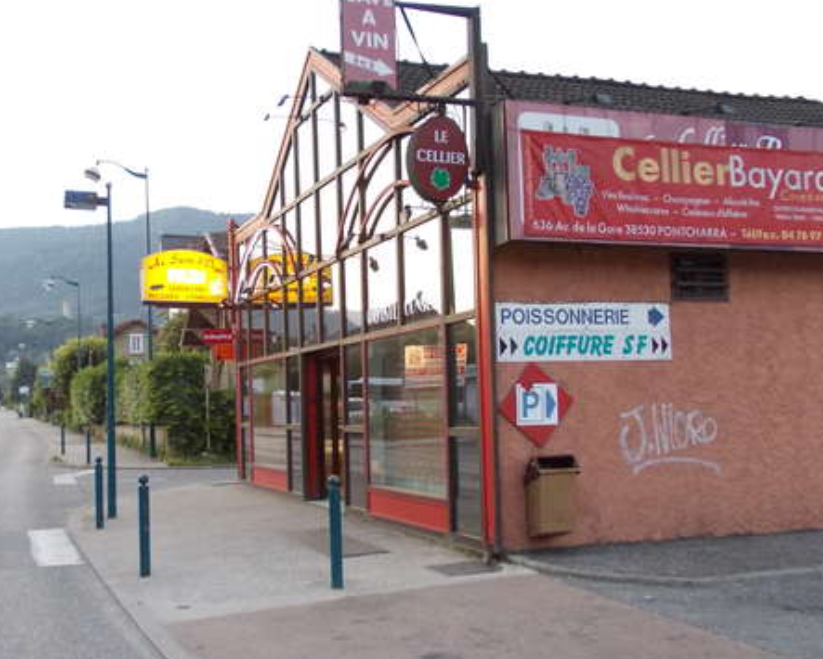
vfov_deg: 40.1
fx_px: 902
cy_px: 360
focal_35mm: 37
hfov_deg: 48.6
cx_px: 308
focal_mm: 4
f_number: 2.7
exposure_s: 1/80
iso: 200
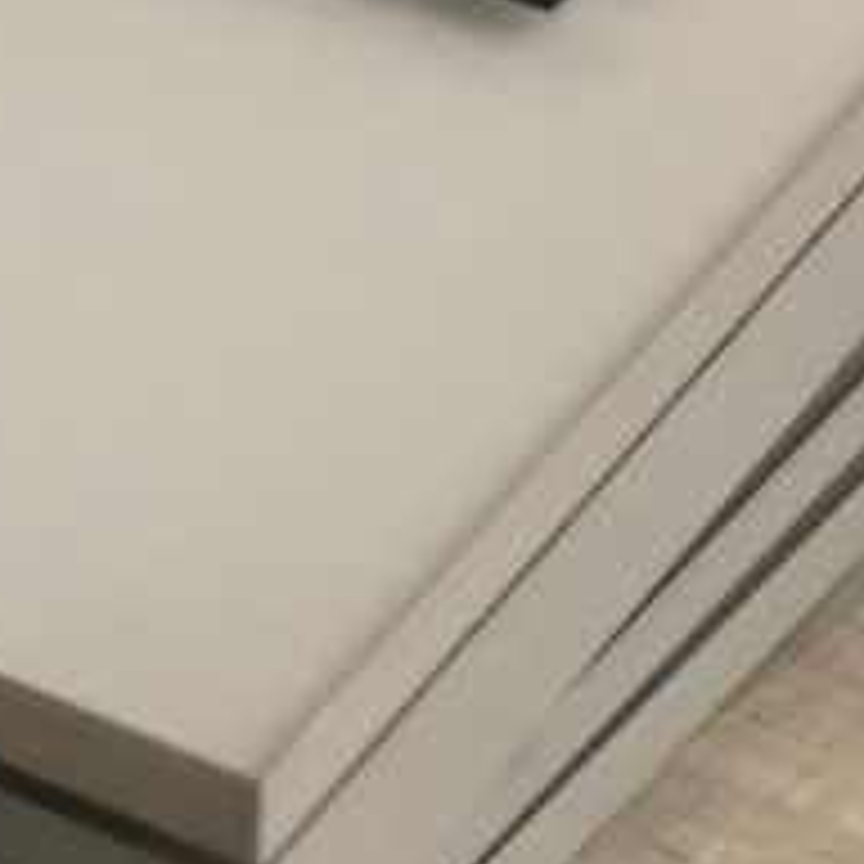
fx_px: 5196
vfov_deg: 9.3
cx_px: -140
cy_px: -338
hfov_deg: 9.4
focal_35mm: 184
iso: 100
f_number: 2.4
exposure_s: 1/30
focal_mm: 6
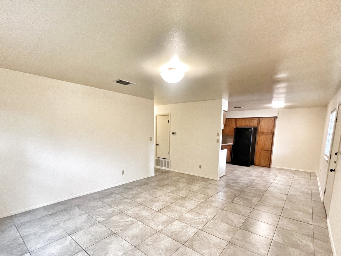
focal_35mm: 16
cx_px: 169
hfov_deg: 94.5
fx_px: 158
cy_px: 156
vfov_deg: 77.0
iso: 200
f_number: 1.8
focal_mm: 1.57
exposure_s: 1/60
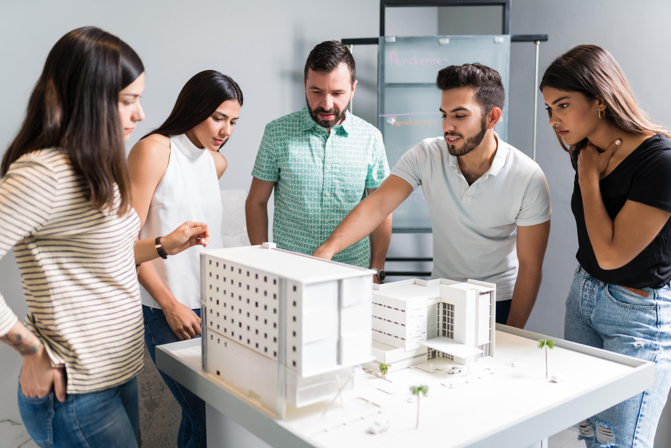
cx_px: 336
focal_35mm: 35
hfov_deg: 54.4
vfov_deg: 37.9
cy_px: 224
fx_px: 652
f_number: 1.8
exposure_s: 1/100
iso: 80
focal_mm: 35
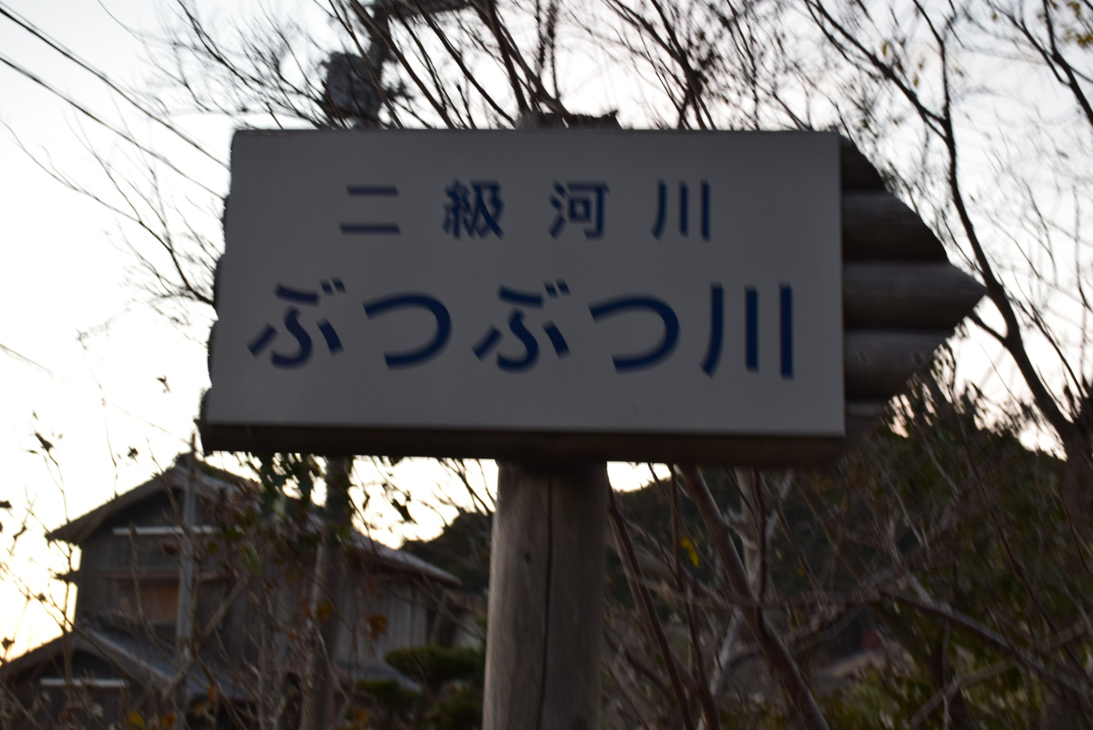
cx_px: 546
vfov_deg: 26.5
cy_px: 365
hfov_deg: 38.9
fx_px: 1549
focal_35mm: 51
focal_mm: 34
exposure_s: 1/20
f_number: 6.3
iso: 400
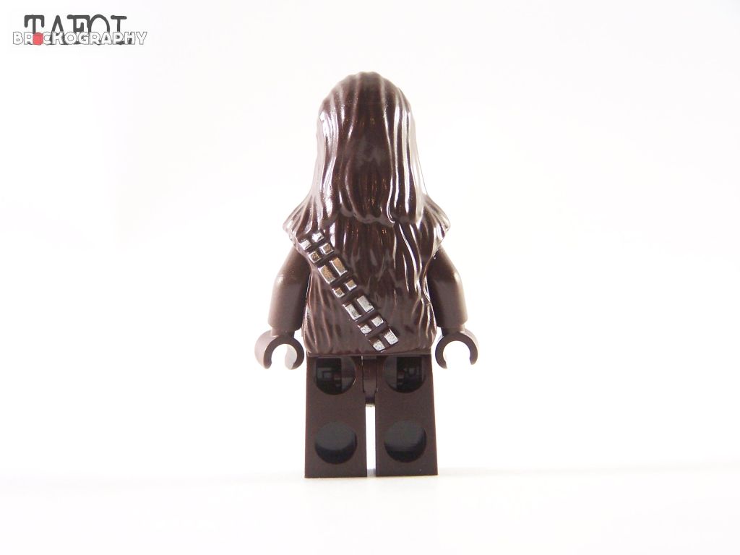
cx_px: 370
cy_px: 278
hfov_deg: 16.8
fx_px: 2501
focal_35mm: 117
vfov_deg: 12.7
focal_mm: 19.4
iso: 200
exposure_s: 1/20
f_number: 3.2
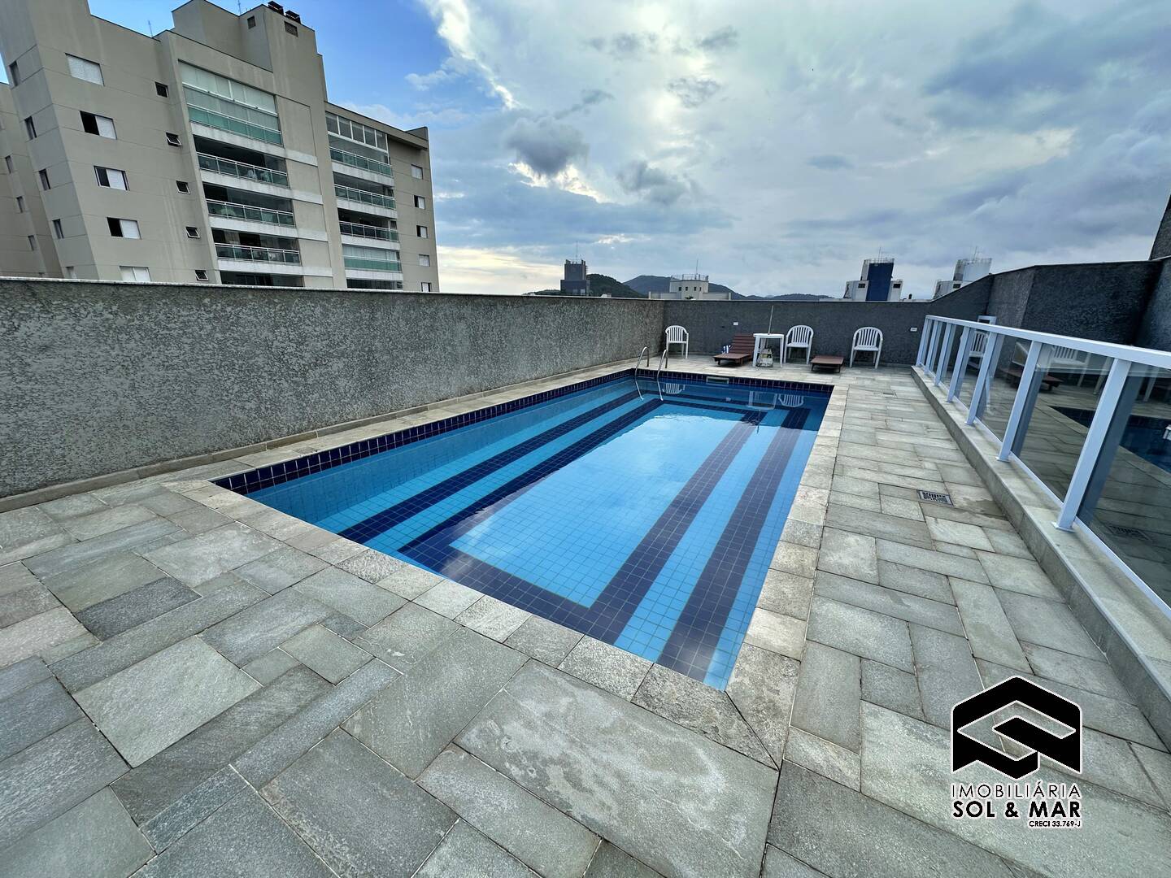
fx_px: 474
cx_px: 586
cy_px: 439
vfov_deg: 85.7
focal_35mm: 14
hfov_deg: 102.1
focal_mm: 2.22
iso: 40
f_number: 2.2
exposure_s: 1/682
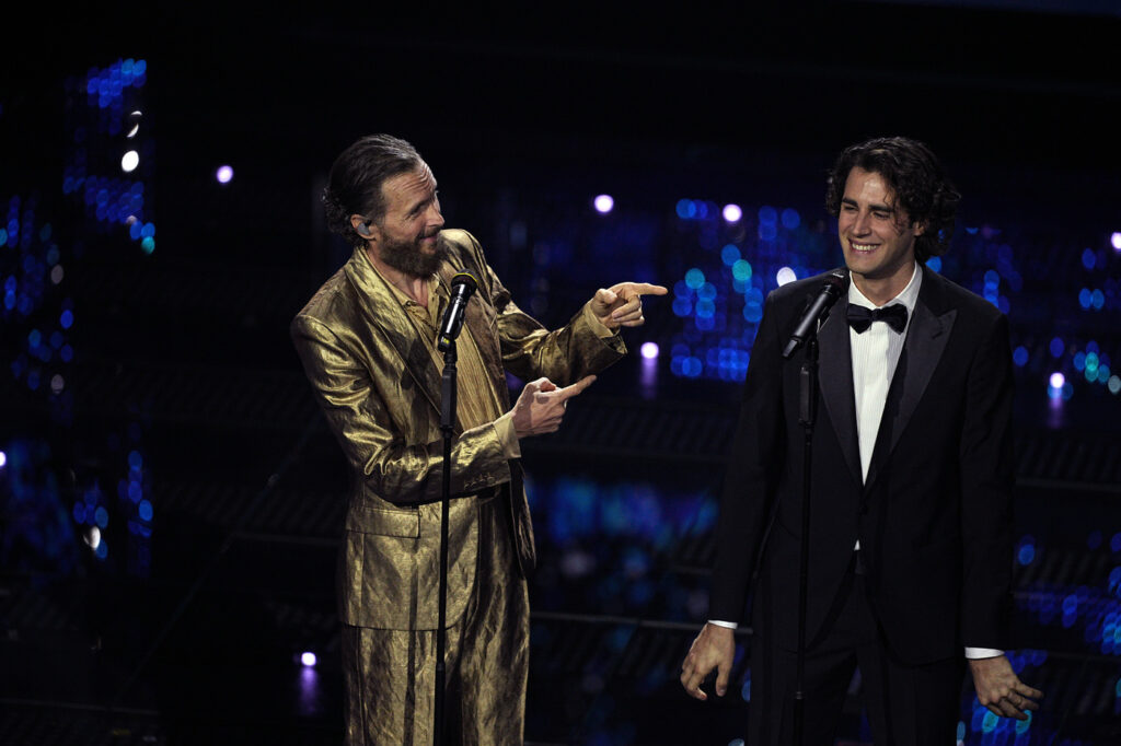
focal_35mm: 300
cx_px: 560
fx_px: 9338
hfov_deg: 6.9
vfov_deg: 4.6
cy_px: 373
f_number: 3.2
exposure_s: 1/640
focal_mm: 300
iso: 2500
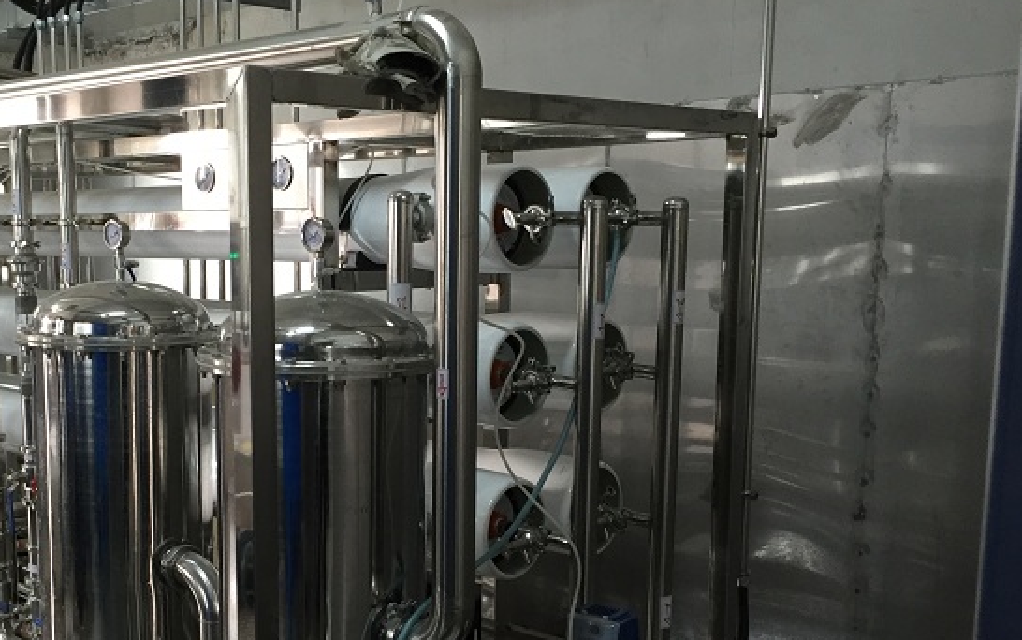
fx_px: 1254
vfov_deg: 28.4
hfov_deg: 43.5
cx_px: 316
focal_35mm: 45
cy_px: 432
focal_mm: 4.15
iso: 100
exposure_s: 1/30
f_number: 2.2
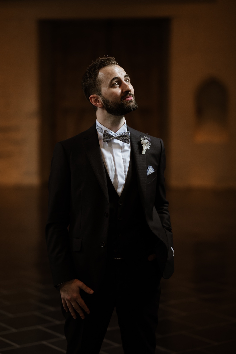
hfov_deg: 16.0
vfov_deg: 23.9
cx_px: 118
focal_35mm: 85
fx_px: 837
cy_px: 177
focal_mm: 85
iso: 800
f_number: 2
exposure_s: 1/250
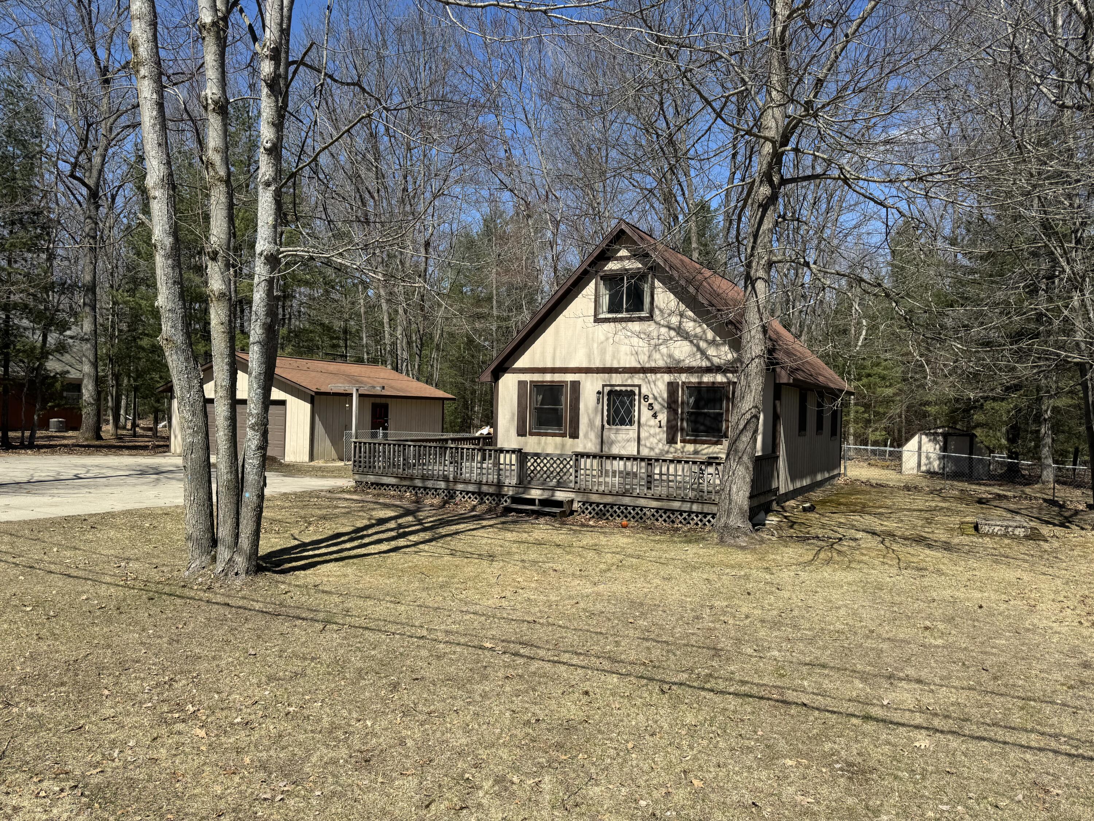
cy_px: 410
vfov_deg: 56.8
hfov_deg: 71.6
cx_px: 547
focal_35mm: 24
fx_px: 758
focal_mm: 6.76
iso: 80
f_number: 1.78
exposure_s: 1/3802
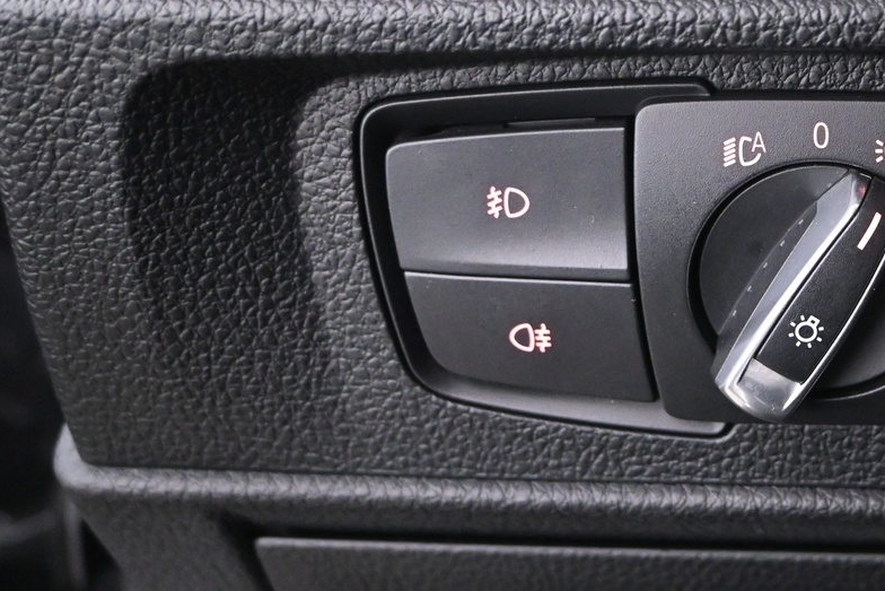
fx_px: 1524
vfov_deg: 21.9
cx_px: 850
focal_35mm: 62
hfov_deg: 30.5
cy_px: 251
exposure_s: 1/13
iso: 3200
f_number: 3.8
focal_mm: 20
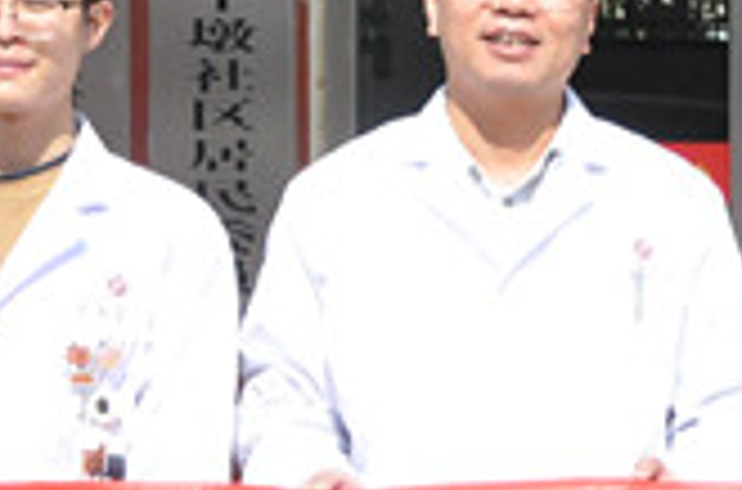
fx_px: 4789
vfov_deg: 5.8
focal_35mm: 233
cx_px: 1169
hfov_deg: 8.6
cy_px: 492
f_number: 4.8
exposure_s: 1/4000
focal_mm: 32
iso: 800
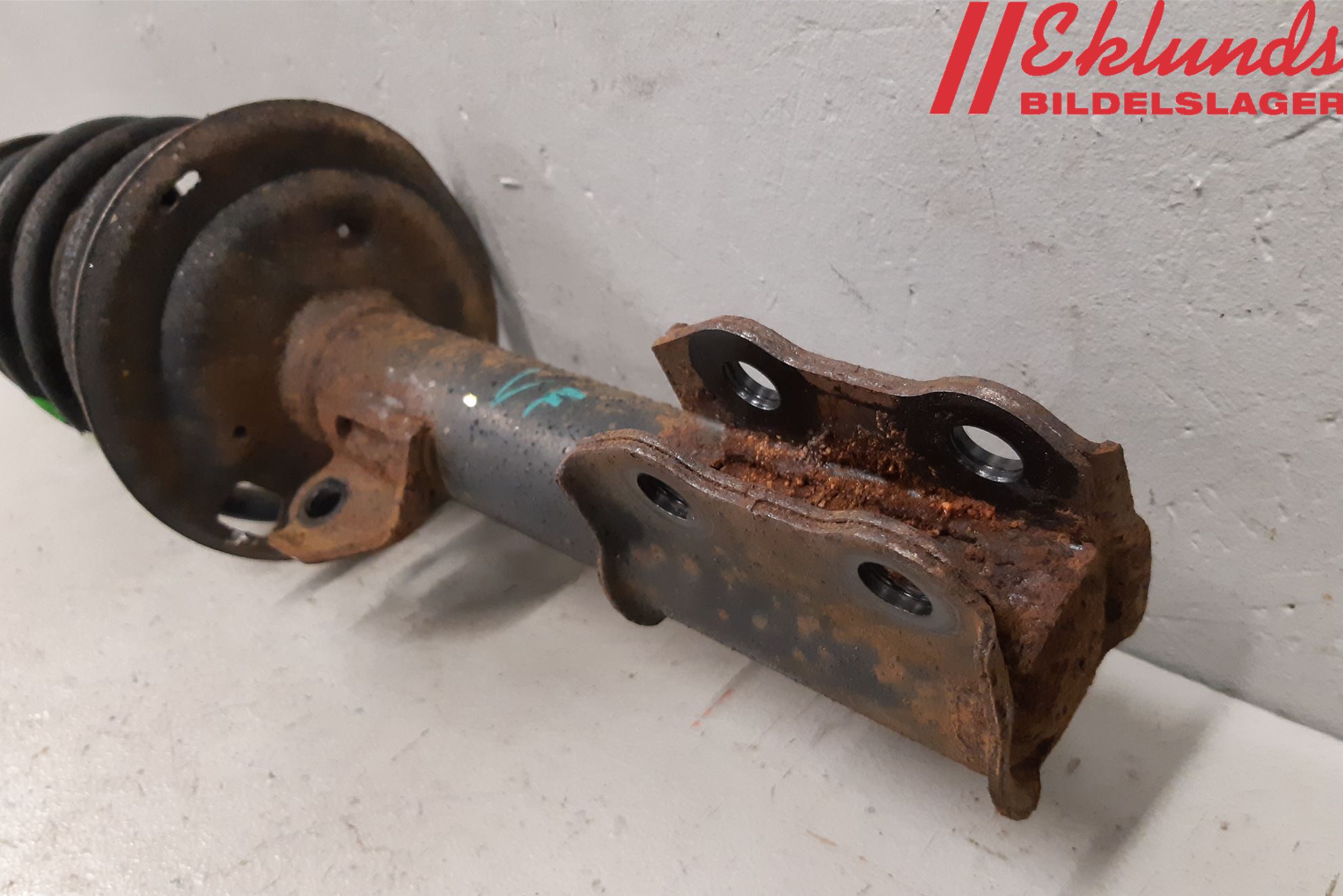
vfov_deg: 46.2
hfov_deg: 65.5
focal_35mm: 28
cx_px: 651
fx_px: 1045
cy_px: 521
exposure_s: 1/50
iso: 250
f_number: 1.7
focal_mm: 3.93
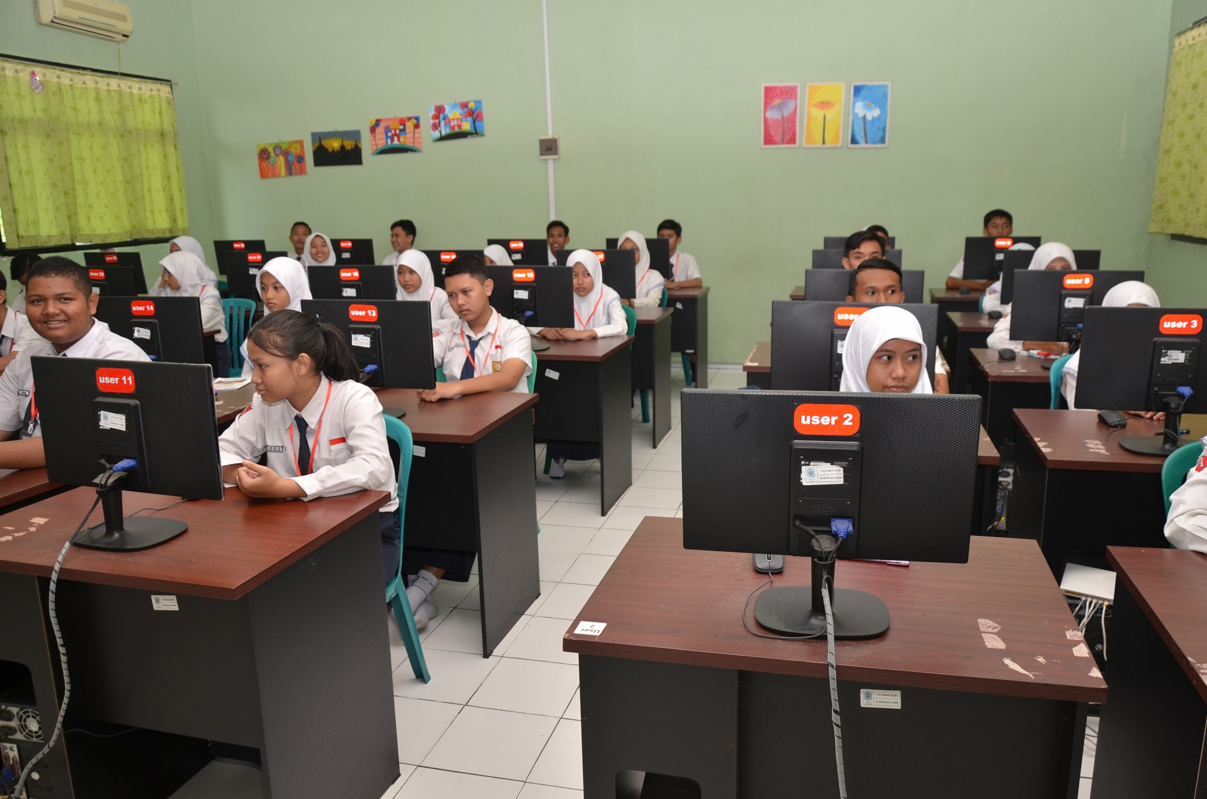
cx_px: 604
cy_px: 400
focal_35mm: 27
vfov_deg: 47.7
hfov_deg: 67.5
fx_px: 903
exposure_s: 1/60
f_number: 5
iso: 200
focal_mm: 18
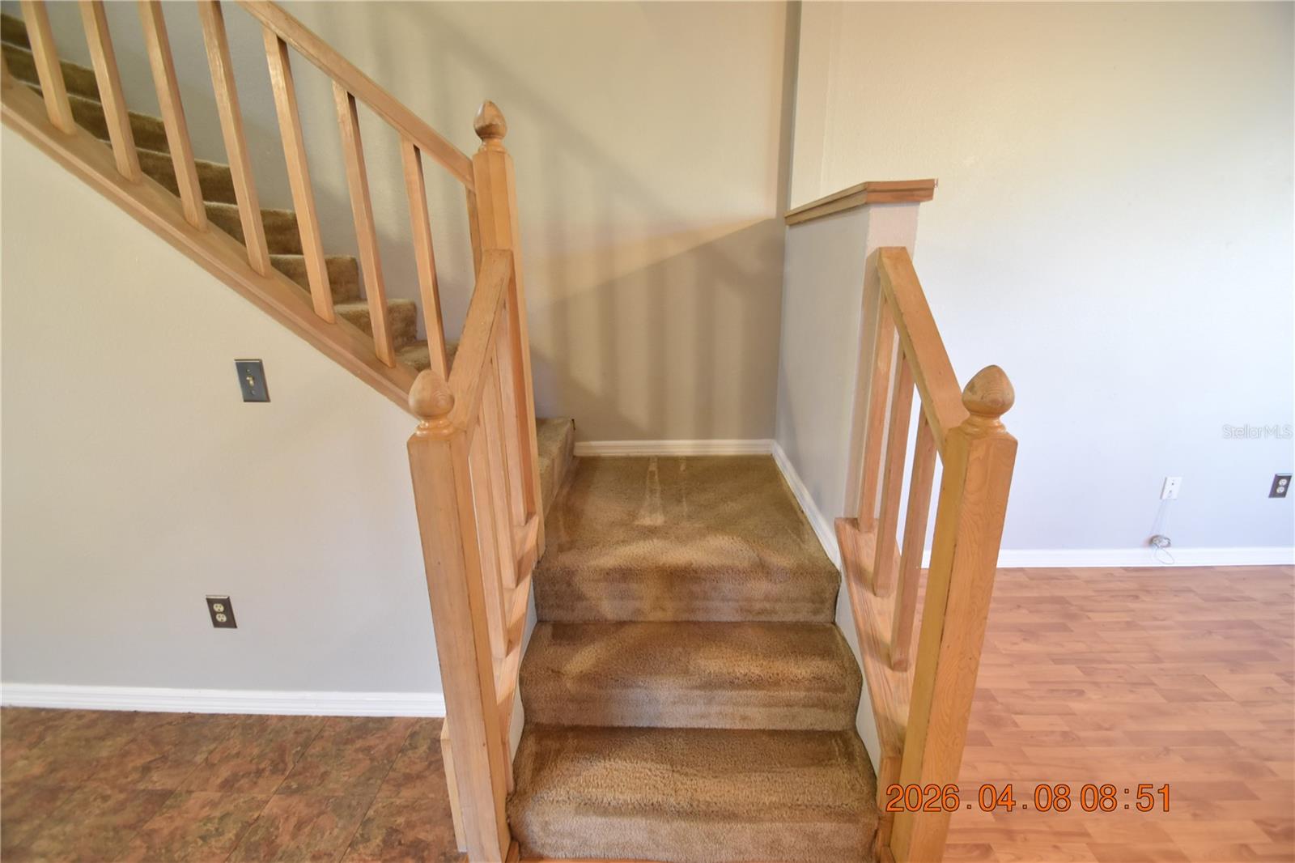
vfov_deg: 77.3
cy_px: 432
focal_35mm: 15
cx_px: 648
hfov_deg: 100.4
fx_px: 539
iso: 800
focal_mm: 10
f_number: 3.5
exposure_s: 1/6
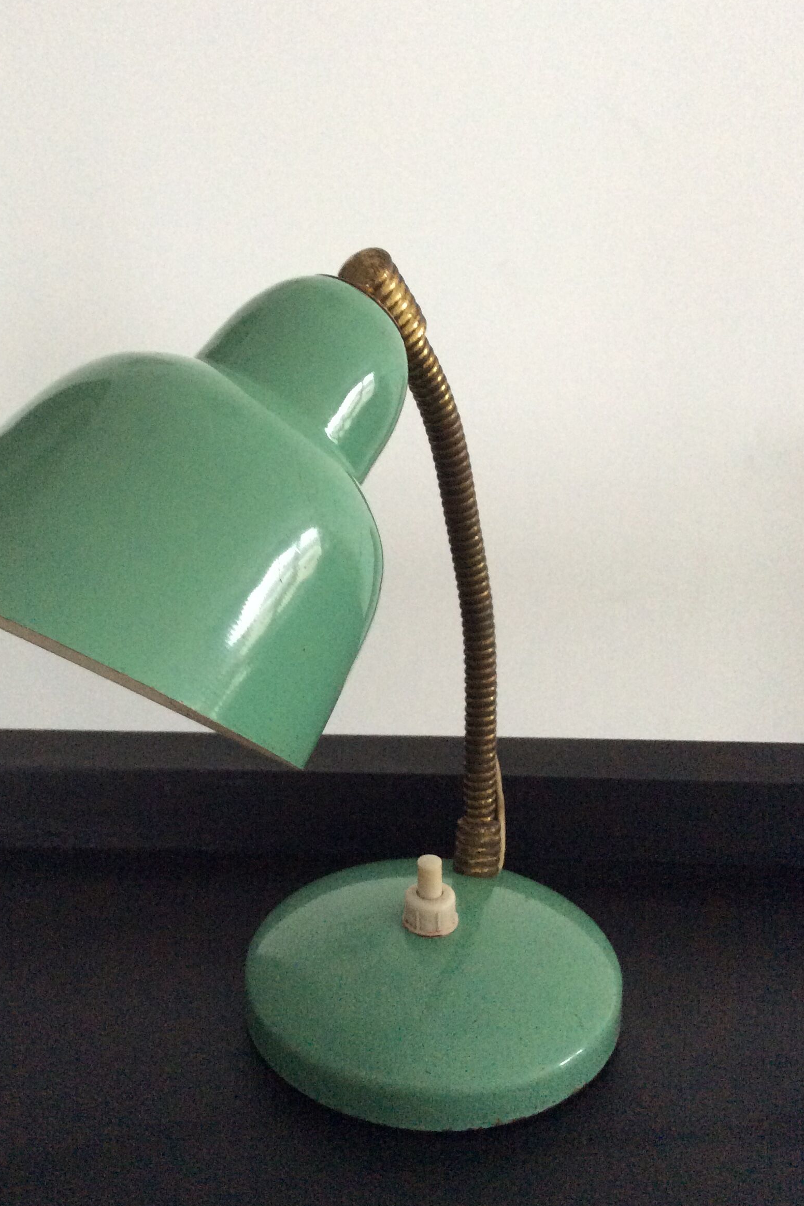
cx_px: 337
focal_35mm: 37
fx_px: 1239
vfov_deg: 51.9
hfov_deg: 35.9
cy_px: 625
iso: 250
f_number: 2.4
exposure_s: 1/25
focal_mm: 3.3
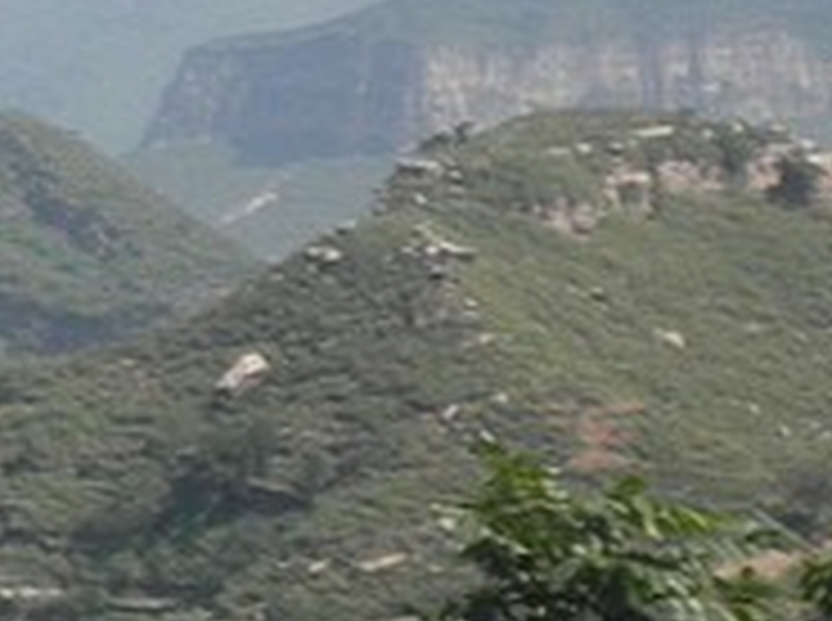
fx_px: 6861
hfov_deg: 6.5
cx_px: -1480
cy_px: 126
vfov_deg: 5.2
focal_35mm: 286
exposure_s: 1/80
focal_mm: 7.9
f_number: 9.6
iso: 64
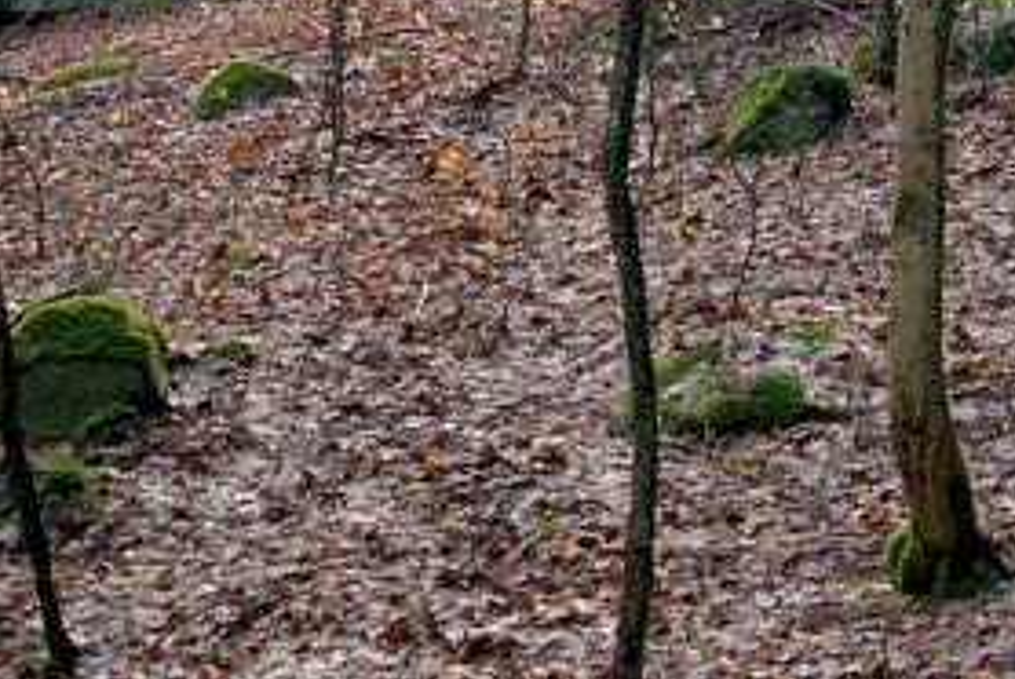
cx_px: 537
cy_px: -290
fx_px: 4262
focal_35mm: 151
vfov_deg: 8.9
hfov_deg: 13.6
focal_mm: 28
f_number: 7.1
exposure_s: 1/40
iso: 200
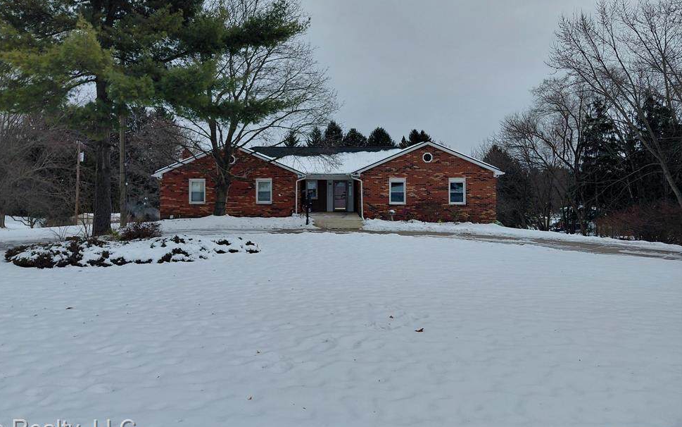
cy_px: 175
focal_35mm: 28
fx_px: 521
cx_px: 324
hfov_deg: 66.4
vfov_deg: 44.4
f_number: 1.8
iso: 50
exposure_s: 1/3876
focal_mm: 4.69
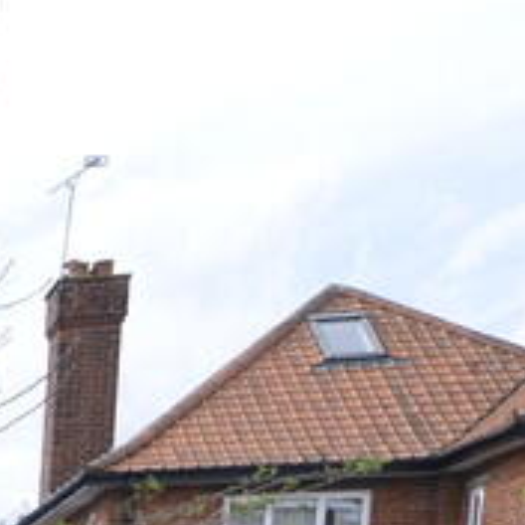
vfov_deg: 16.3
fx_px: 1527
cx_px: -850
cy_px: 952
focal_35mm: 89
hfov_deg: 12.9
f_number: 8
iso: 200
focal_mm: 12
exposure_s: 1/250
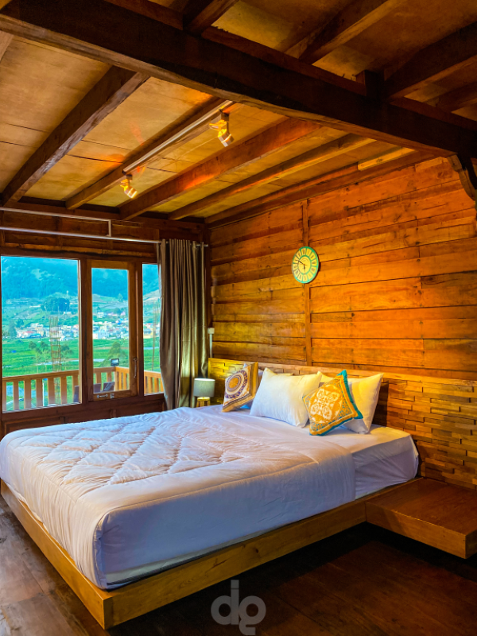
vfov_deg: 67.3
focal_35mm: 26
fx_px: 478
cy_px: 318
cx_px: 238
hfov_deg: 53.1
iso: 400
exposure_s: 1/35
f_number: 1.8
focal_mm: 4.25
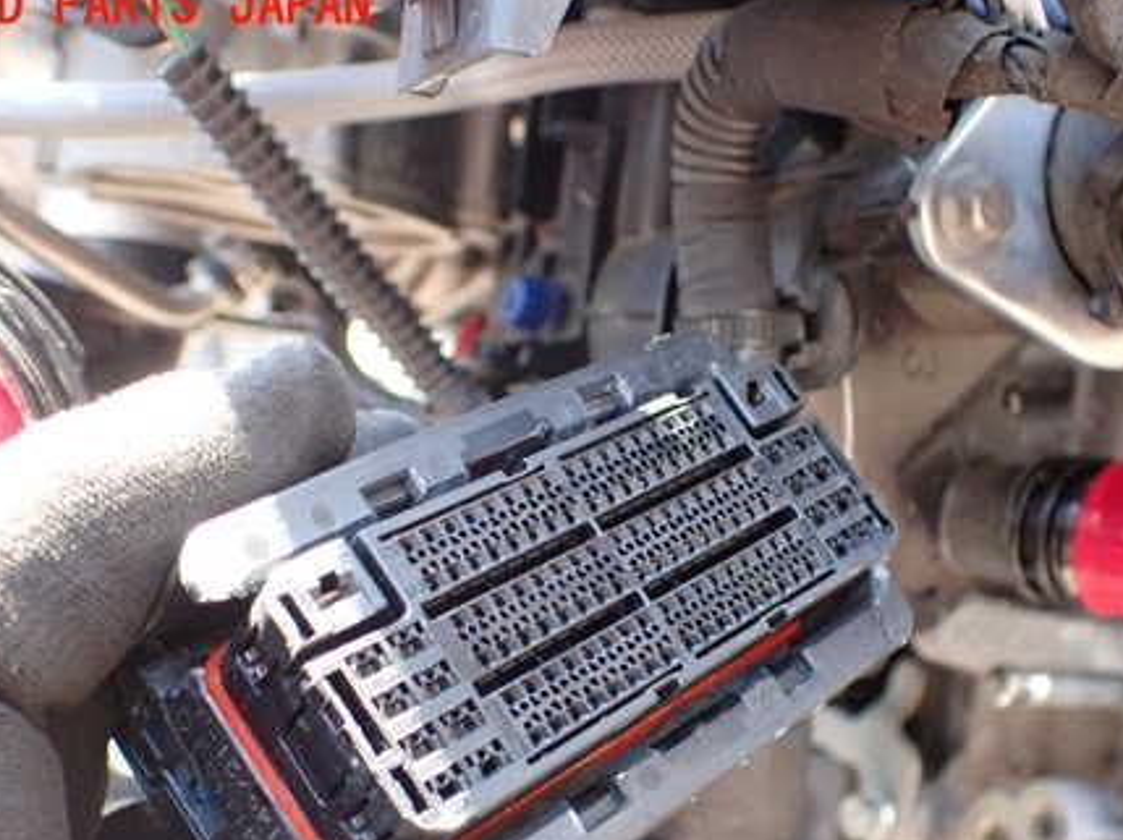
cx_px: 681
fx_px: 1361
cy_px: 563
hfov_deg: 44.6
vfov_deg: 34.0
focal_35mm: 42
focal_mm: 5.4
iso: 400
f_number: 2.3
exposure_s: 1/125
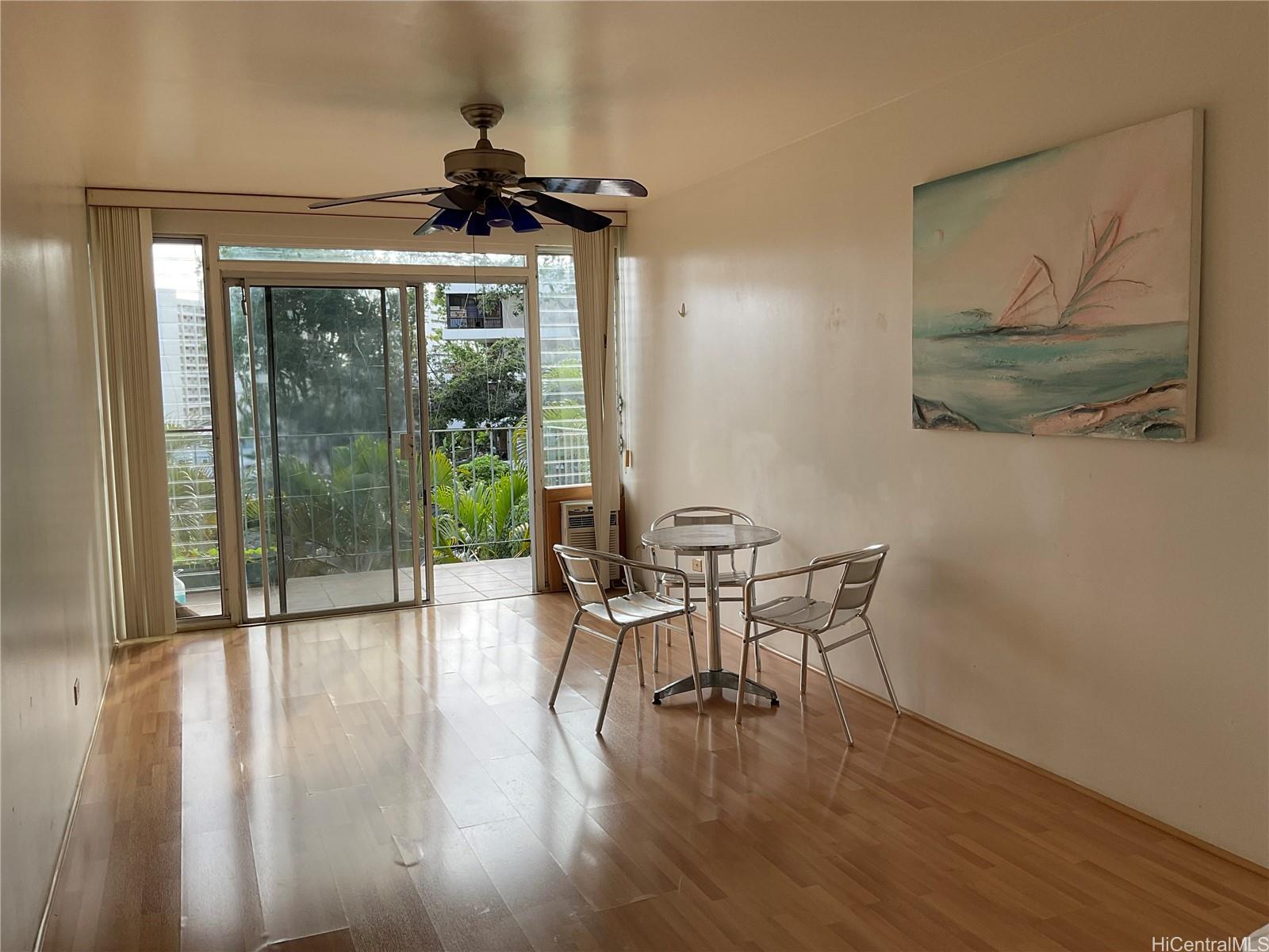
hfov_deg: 61.7
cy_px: 476
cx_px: 634
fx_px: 1063
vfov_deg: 48.2
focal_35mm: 29
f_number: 1.8
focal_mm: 3
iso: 16
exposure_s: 1/247
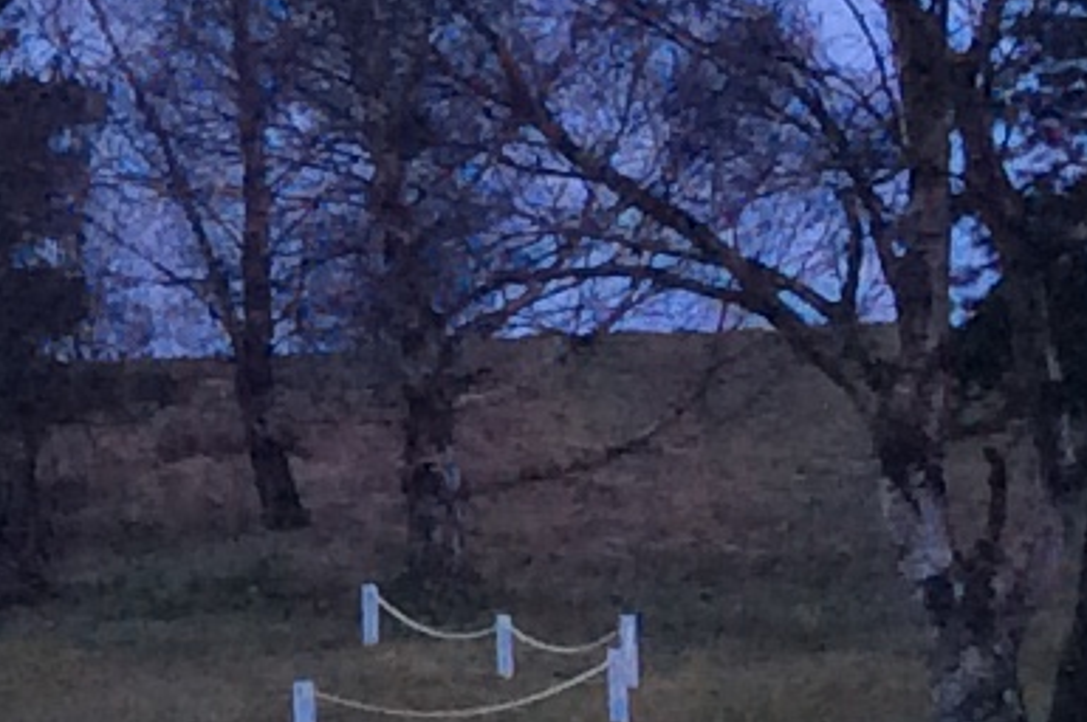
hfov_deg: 8.4
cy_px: 169
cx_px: -1513
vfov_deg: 6.1
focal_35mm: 224
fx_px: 6758
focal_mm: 3.3
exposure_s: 1/25
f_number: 2.4
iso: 80
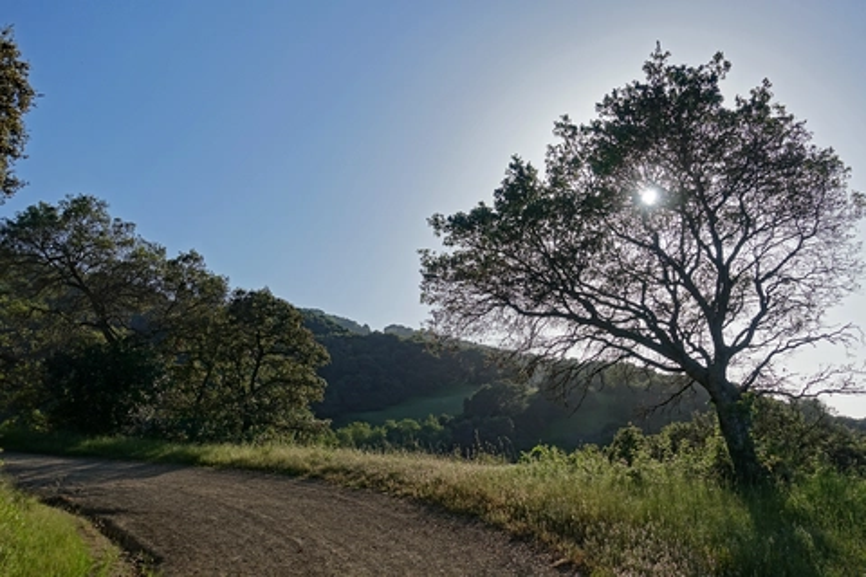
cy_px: 288
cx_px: 433
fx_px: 818
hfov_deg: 55.8
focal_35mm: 34
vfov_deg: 38.9
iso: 125
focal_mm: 12.48
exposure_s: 1/160
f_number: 4
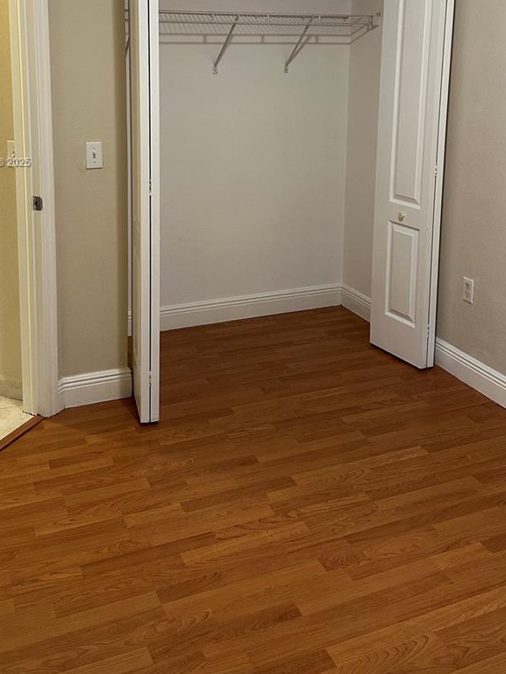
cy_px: 163
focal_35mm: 37
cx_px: 262
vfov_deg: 48.1
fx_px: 721
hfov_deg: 38.7
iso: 320
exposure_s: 1/60
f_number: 1.78
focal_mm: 6.86
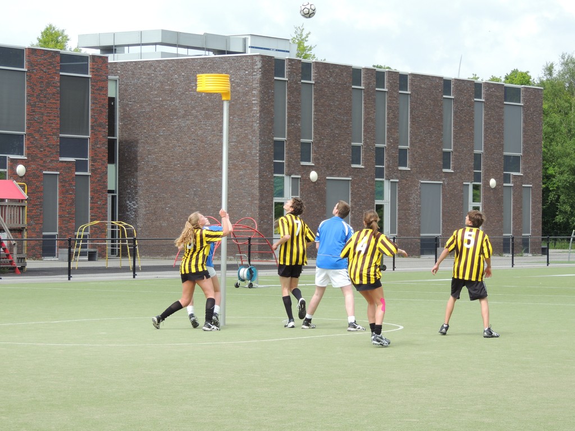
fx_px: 1993
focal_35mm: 120
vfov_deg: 12.3
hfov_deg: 16.4
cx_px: 288
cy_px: 216
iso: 100
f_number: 4.2
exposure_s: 1/400
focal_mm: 21.4
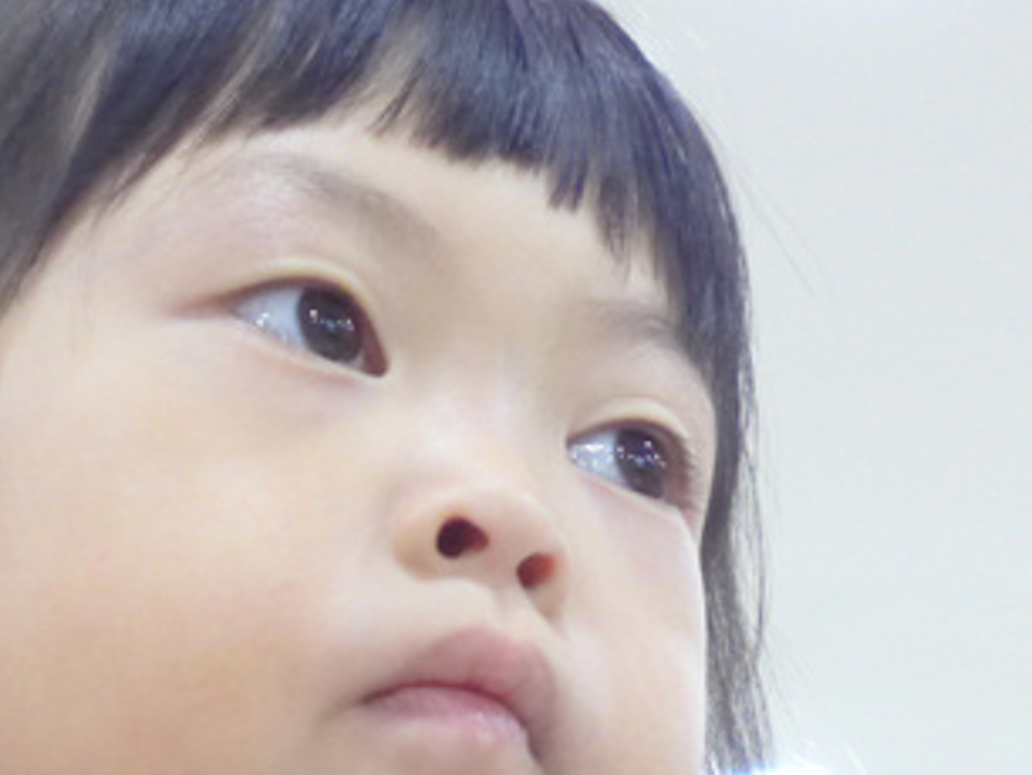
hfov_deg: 10.5
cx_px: 192
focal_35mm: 188
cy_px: 576
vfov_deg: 7.9
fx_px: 5609
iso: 1600
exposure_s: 1/250
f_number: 2.3
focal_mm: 17.7
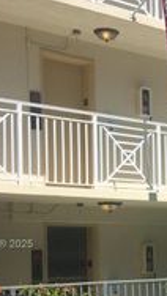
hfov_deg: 13.4
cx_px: 269
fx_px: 660
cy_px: 245
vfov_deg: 24.8
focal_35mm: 84
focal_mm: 4.15
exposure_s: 1/3425
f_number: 2.2
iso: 32
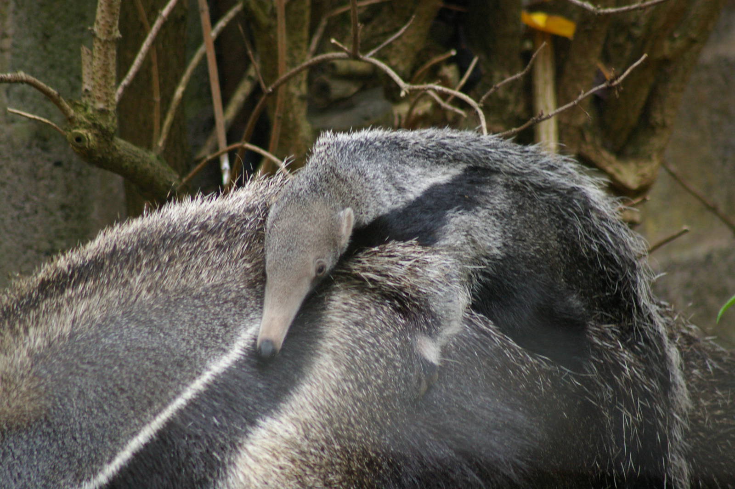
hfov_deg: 4.6
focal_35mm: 450
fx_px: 9180
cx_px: 368
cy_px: 244
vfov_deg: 3.0
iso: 800
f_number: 5.6
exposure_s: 1/180
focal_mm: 300
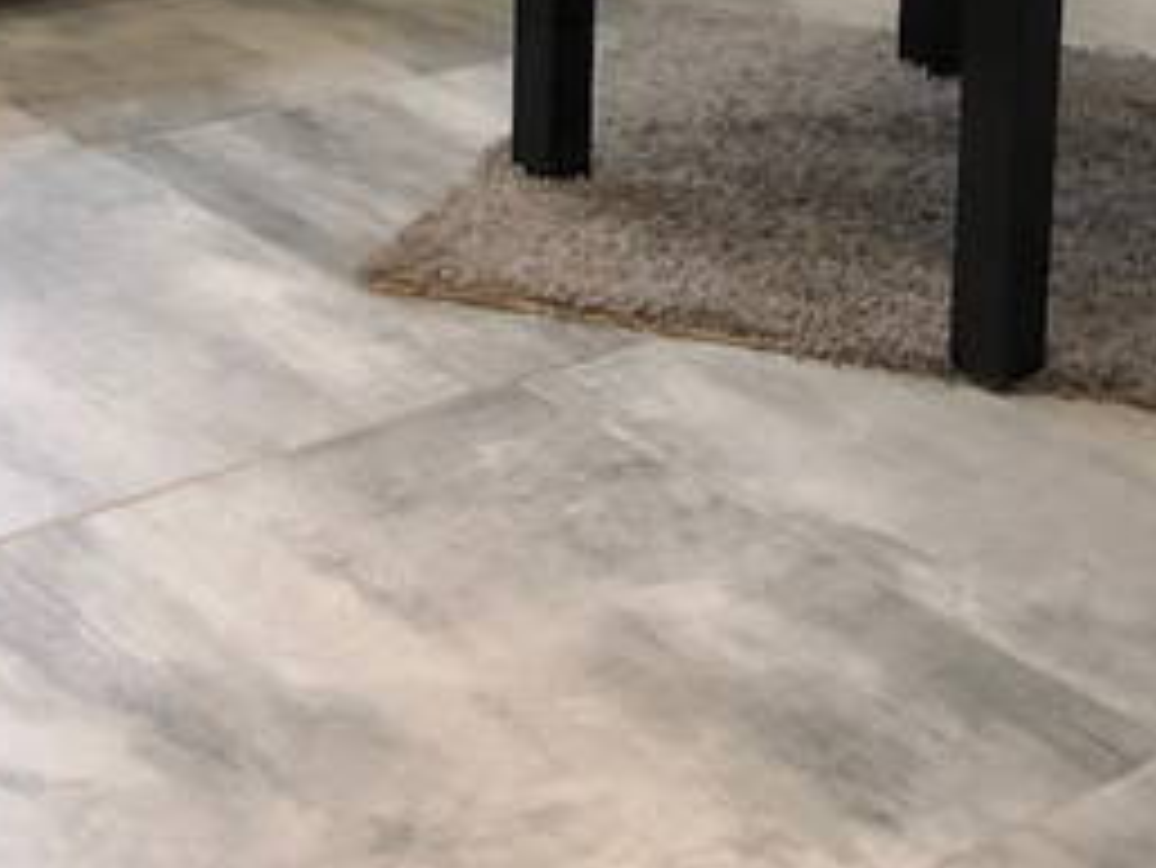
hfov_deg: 22.7
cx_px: 562
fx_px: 2873
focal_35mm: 86
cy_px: -279
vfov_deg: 16.2
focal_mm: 4
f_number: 1.8
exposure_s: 1/6
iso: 100
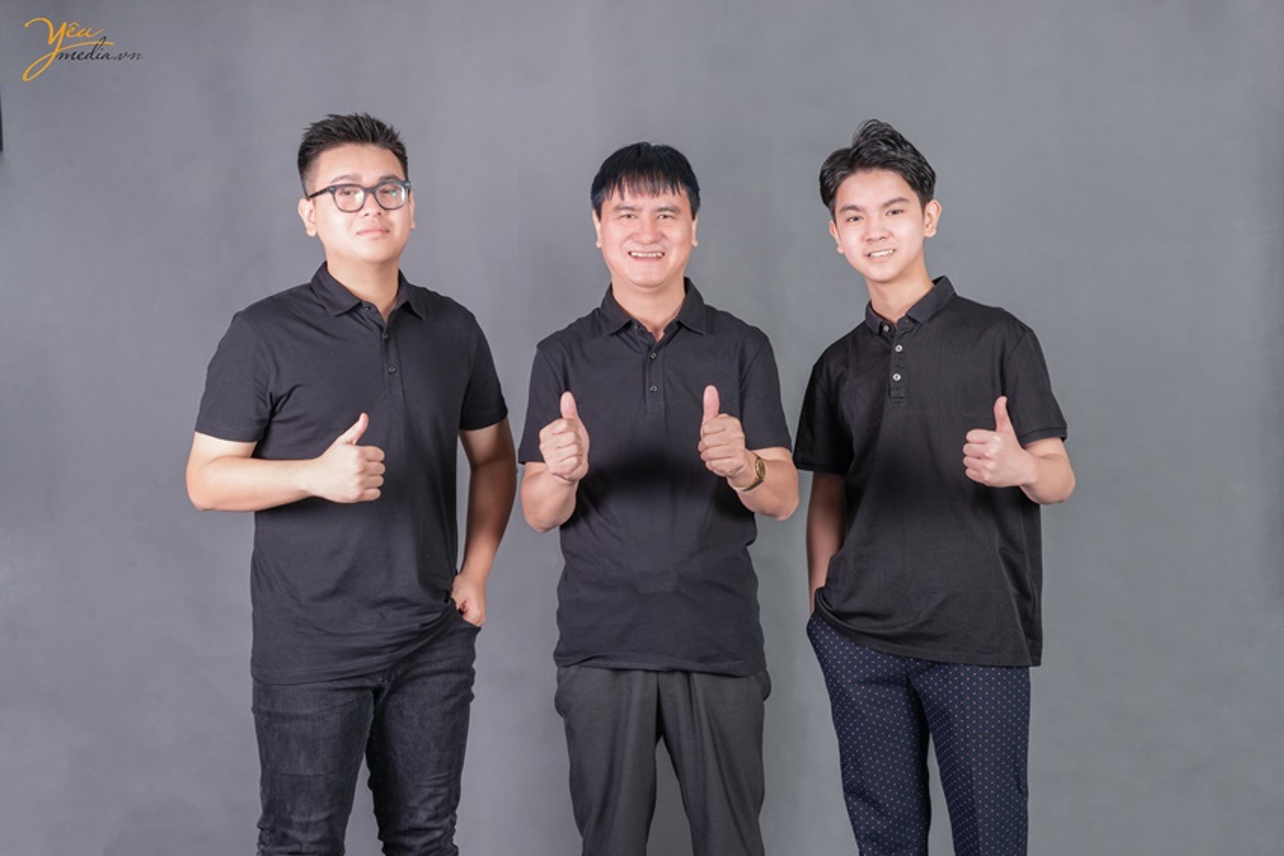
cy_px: 428
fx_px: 1998
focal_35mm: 56
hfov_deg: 35.6
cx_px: 642
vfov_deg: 24.2
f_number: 8
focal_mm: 56
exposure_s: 1/160
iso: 400
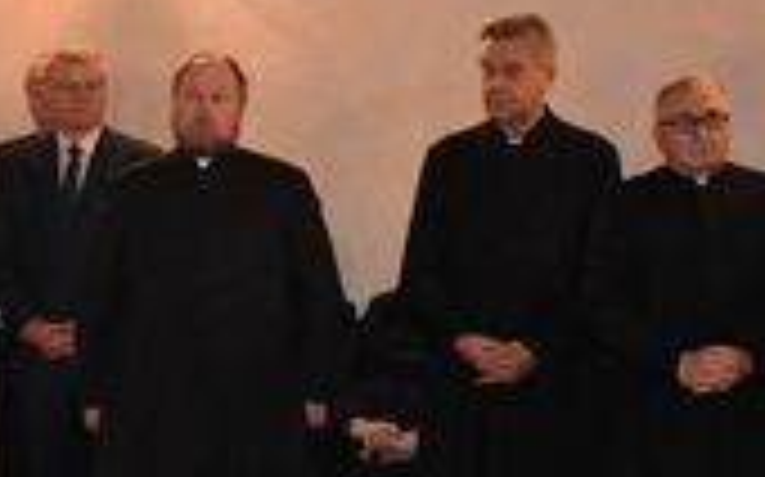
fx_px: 2443
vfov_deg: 11.1
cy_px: 356
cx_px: 58
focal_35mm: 117
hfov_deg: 17.5
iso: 2800
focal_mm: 31
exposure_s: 1/60
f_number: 4.2
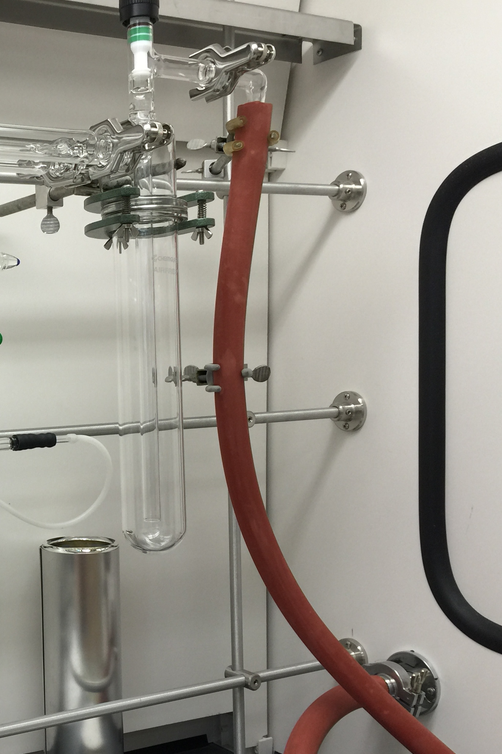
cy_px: 433
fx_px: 1004
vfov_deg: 41.0
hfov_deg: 26.0
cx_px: -47
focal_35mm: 48
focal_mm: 4.15
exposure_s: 1/40
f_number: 2.2
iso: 32
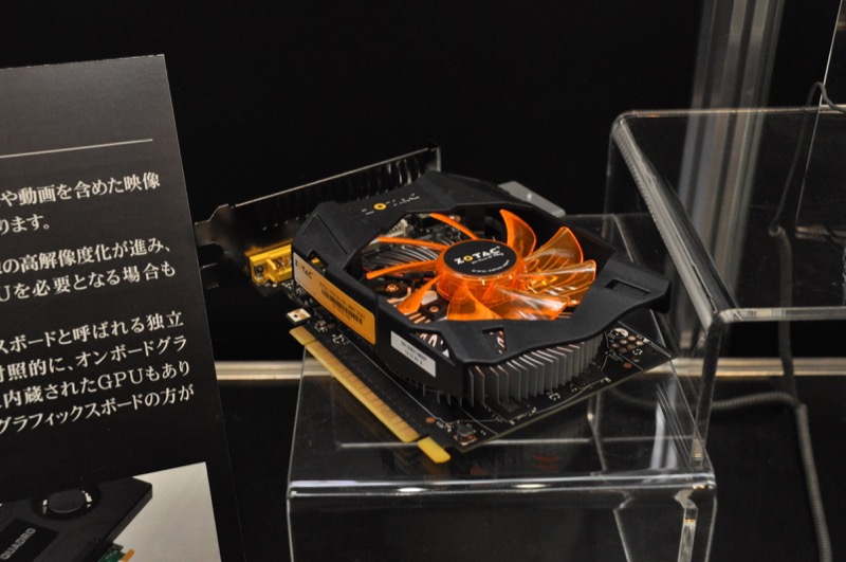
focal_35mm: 48
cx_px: 423
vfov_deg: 28.0
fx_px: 1126
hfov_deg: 41.2
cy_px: 281
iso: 1600
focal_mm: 32
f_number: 7.1
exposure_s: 1/60
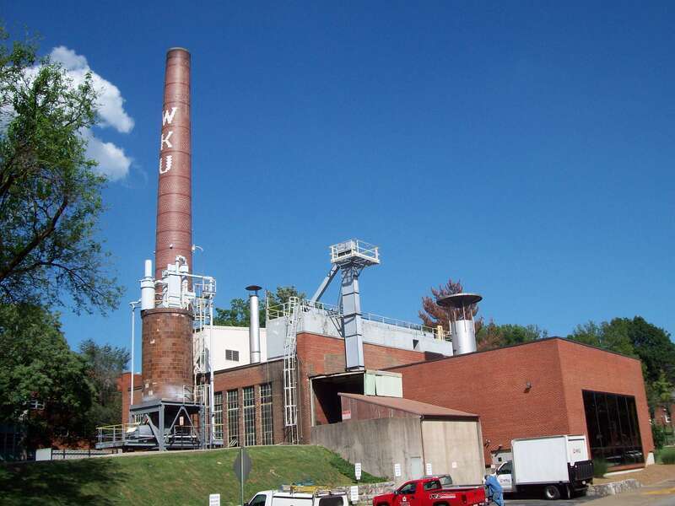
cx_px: 338
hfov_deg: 51.4
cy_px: 253
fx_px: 702
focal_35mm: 36
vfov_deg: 39.7
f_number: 4.8
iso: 80
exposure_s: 1/685
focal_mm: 6
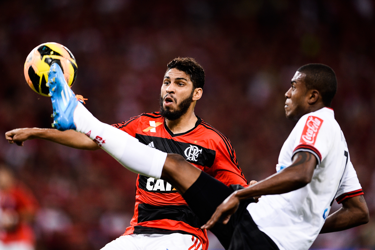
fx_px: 4166
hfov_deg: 5.2
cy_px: 125
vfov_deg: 3.4
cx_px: 188
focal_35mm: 400
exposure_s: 1/1250
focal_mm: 400
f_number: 3.2
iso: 1600
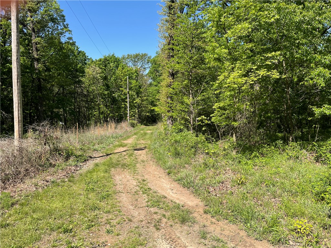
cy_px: 124
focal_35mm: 26
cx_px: 166
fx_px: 249
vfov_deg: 53.1
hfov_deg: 67.3
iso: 32
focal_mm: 4.2
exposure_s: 1/2092
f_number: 1.6
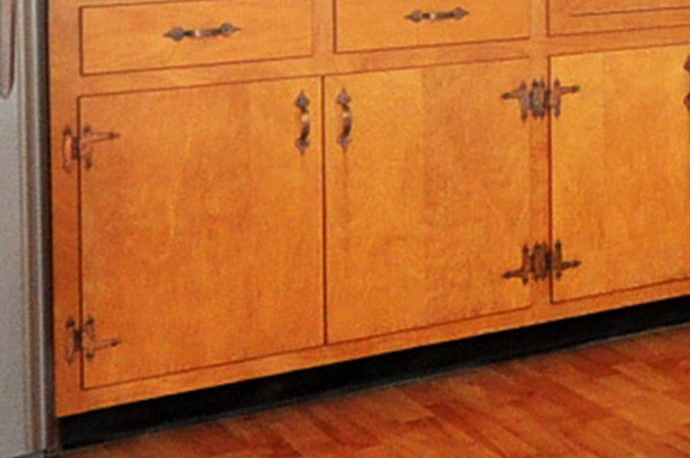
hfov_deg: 17.0
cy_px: -149
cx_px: 1271
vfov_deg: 13.5
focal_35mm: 97
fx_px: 1856
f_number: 4.2
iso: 640
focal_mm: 11
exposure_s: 1/125
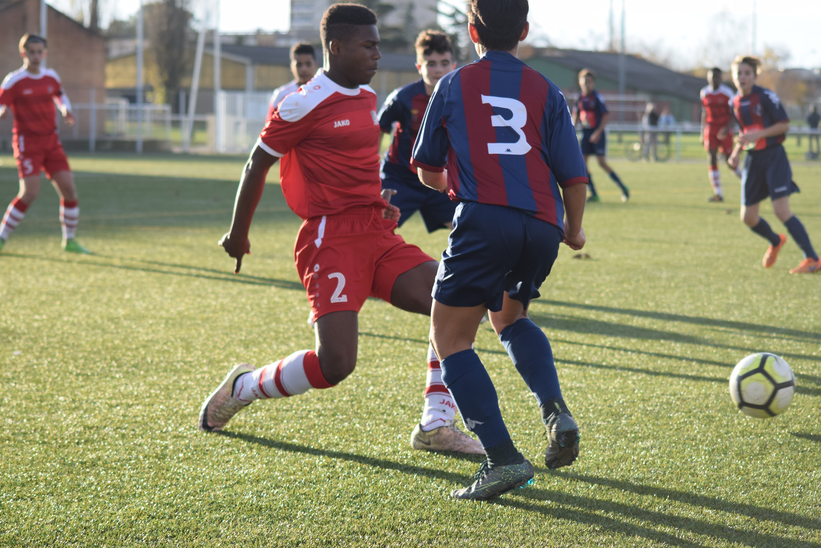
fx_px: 2394
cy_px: 274
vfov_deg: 13.0
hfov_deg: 19.5
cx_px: 410
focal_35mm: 105
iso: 400
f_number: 4.5
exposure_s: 1/1250
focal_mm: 70
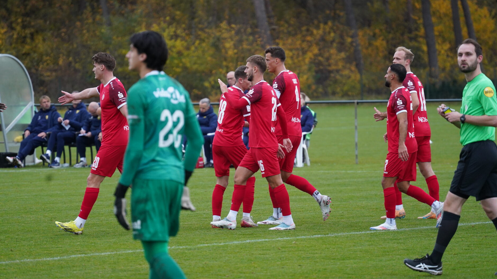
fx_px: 3940
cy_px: 151
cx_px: 233
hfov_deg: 7.2
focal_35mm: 299
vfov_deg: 4.1
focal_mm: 262
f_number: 5.6
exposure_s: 1/1000
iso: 4000
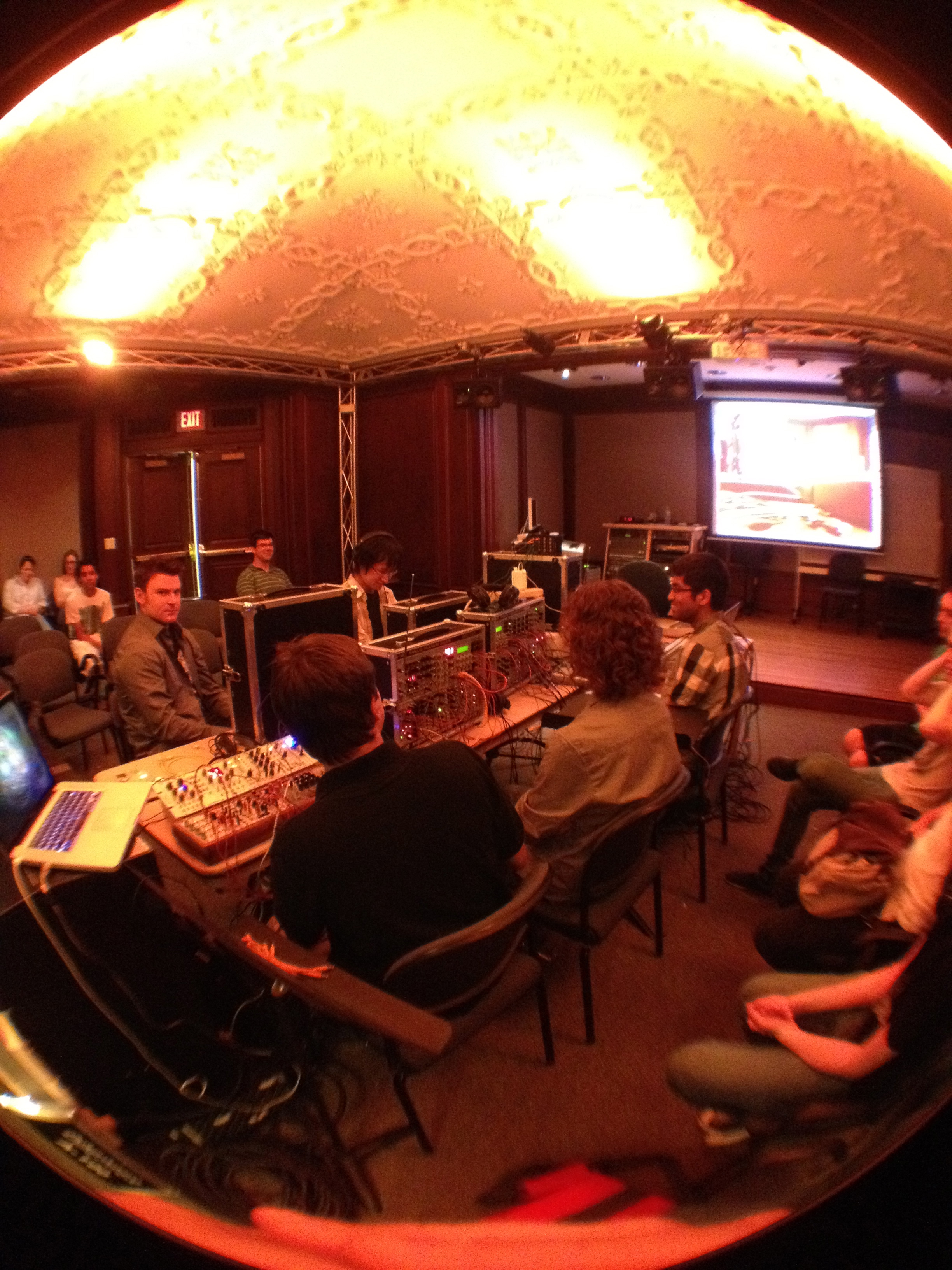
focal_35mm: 35
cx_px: 476
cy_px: 635
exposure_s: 1/15
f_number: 2.4
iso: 640
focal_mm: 4.28
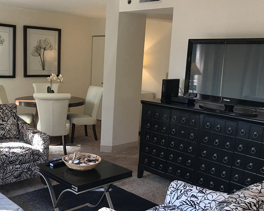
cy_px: 117
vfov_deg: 36.4
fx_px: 320
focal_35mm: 41
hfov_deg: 44.2
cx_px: 91
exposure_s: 1/40
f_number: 1.8
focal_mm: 3.99
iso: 25
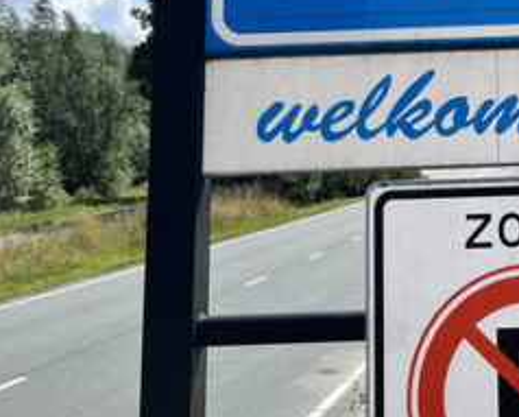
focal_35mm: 71
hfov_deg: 25.2
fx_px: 1092
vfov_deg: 20.3
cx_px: 541
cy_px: -72
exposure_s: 1/5848
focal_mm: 5.1
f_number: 1.6
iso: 50
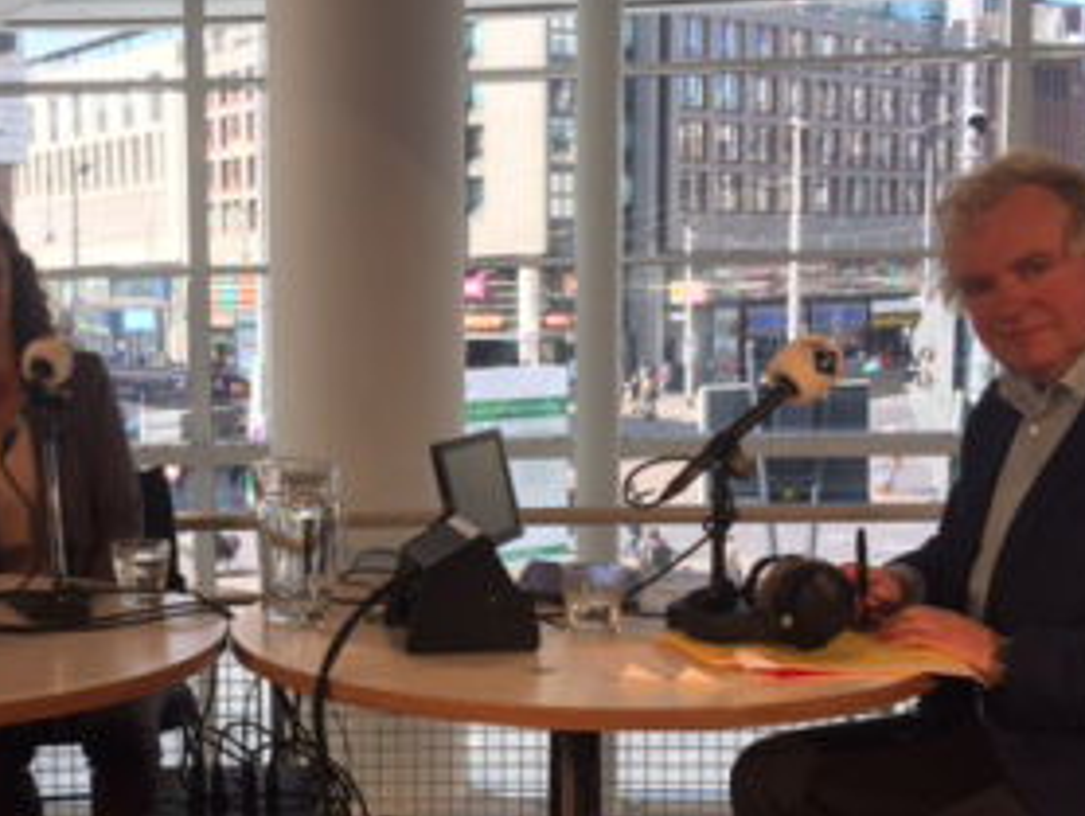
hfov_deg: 35.7
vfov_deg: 28.0
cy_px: 459
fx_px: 1631
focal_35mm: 52
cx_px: 238
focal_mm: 4.15
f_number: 2.2
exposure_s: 1/253
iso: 32
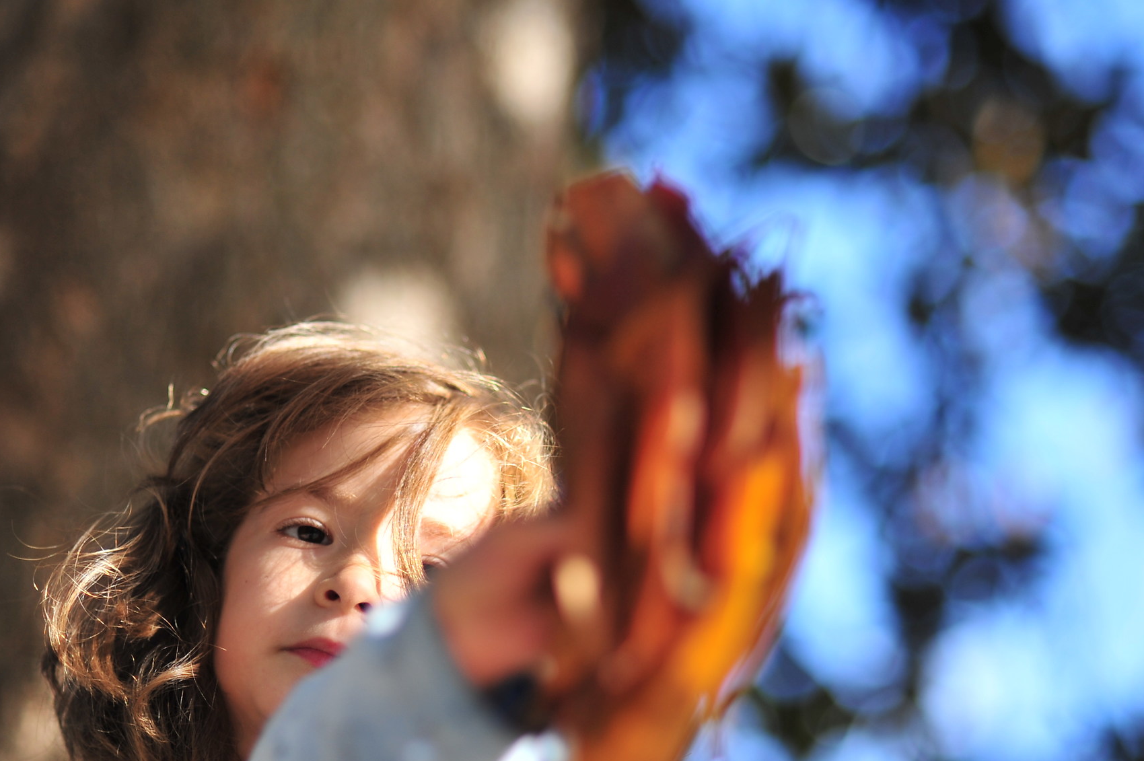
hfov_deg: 17.1
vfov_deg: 11.4
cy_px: 462
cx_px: 434
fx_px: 3811
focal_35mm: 120
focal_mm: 85
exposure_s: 1/2500
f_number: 1.8
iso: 200
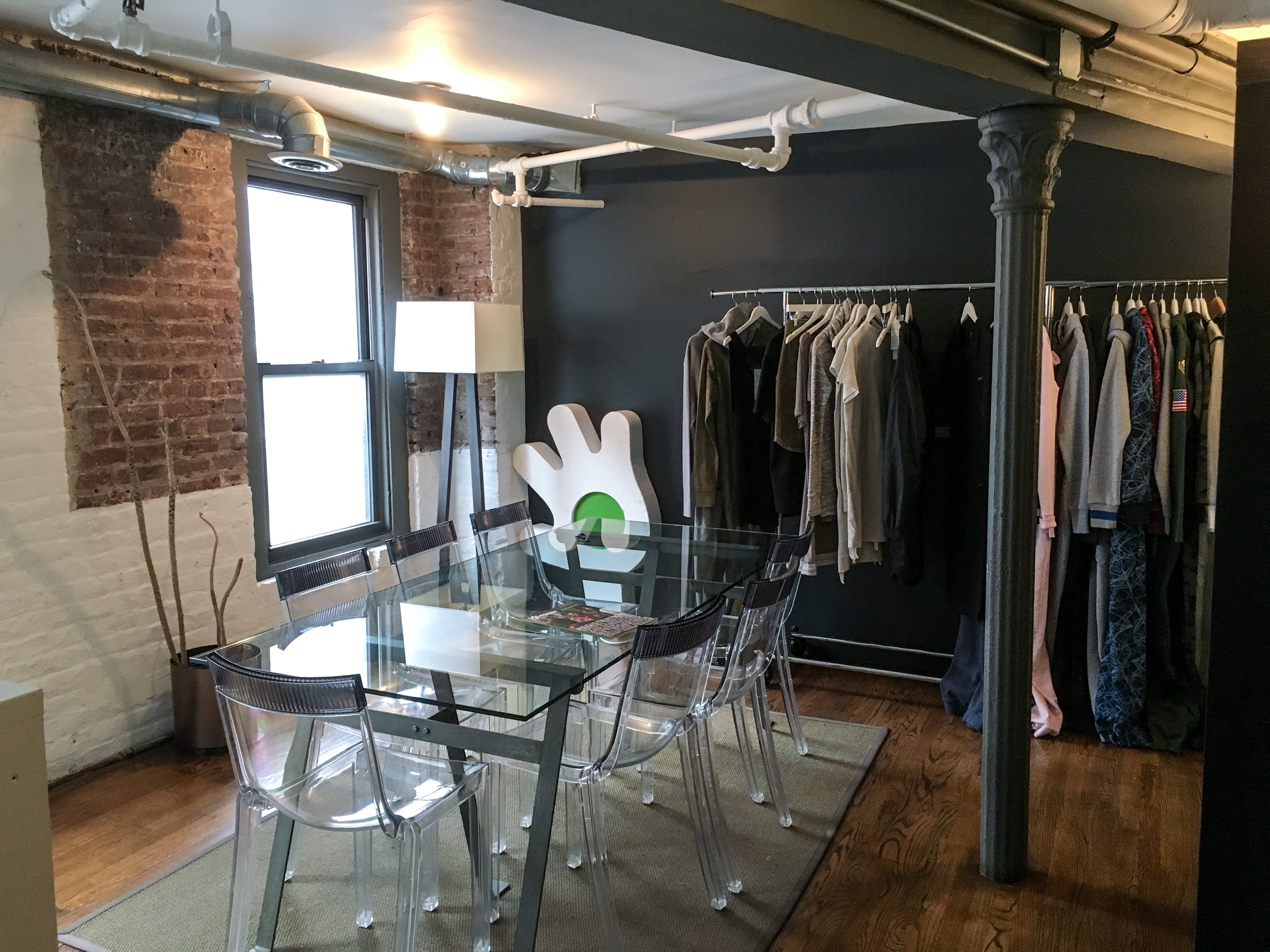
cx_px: 635
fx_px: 1064
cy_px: 476
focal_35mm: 29
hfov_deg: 61.7
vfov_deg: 48.2
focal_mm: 4.15
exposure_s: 1/30
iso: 160
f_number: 2.2
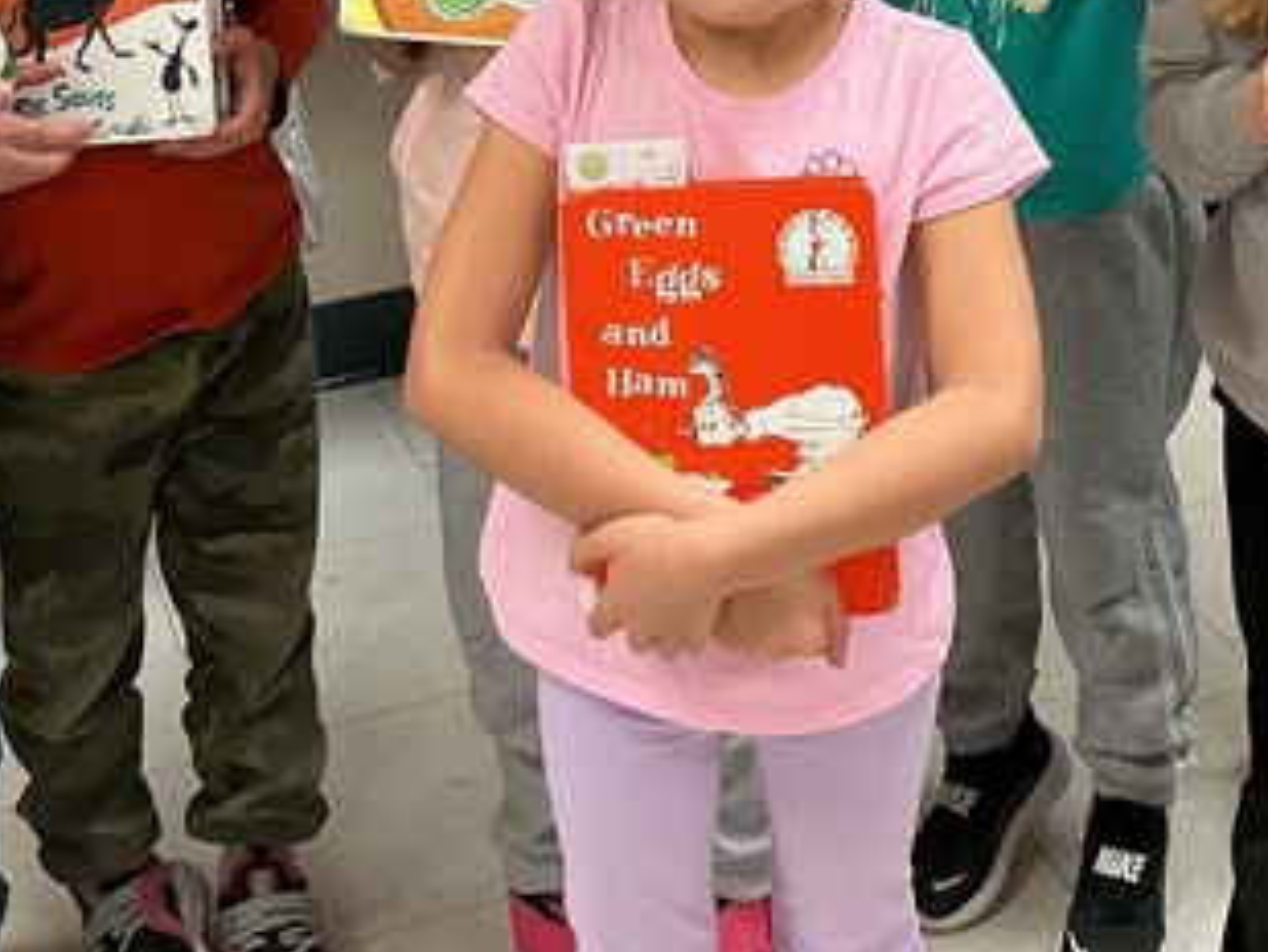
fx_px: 2748
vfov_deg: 18.9
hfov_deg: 25.9
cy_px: -70
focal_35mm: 75
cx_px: 771
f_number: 1.8
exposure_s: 1/60
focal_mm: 3
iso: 100
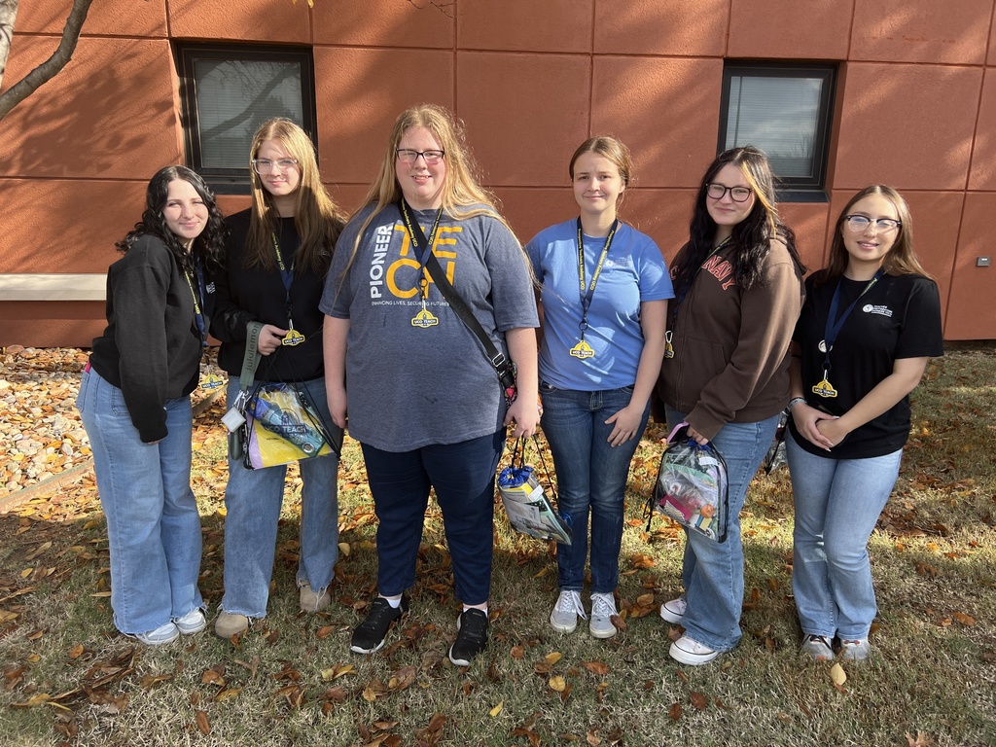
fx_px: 748
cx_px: 498
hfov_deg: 67.3
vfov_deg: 53.1
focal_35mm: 26
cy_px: 374
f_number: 1.5
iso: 50
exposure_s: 1/1869
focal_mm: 5.7
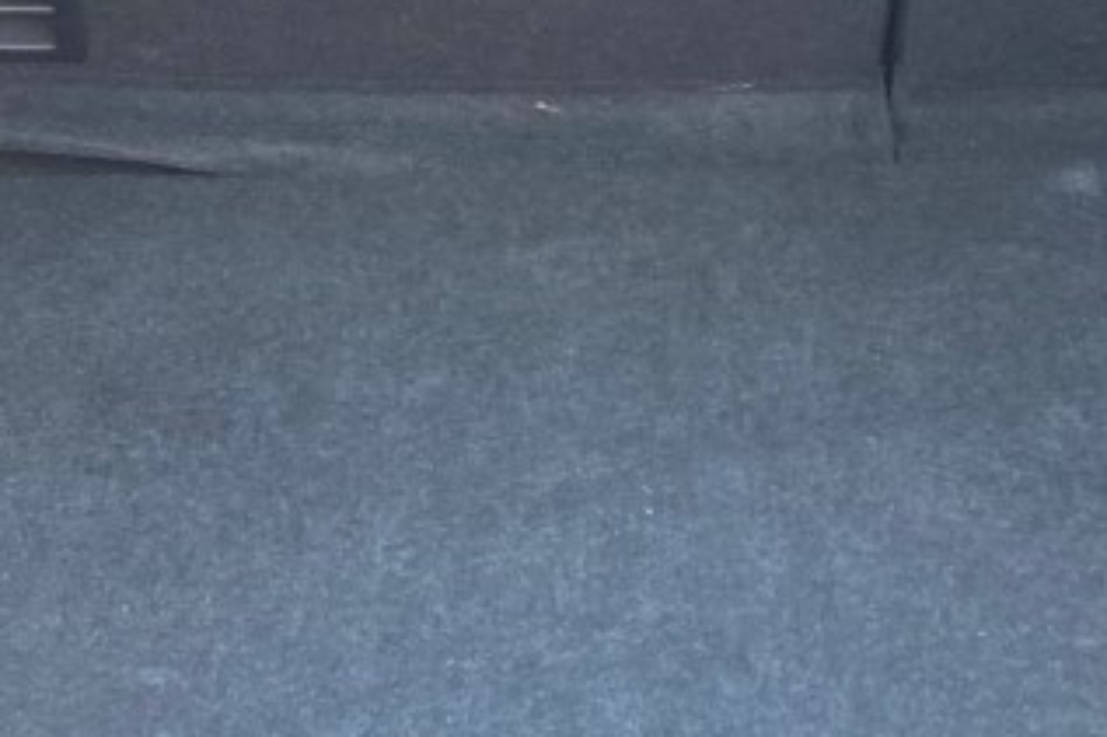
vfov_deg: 14.5
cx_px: 615
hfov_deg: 21.7
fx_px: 2889
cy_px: 290
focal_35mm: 94
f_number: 1.8
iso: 160
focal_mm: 3.99
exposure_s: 1/60
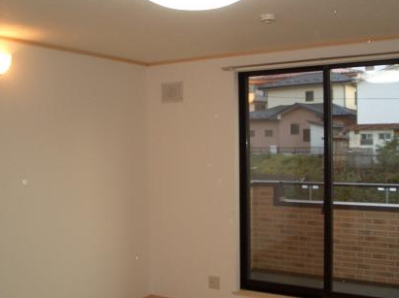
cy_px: 158
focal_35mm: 45
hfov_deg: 42.1
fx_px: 518
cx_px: 190
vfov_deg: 32.1
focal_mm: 4.8
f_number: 4
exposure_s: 1/40
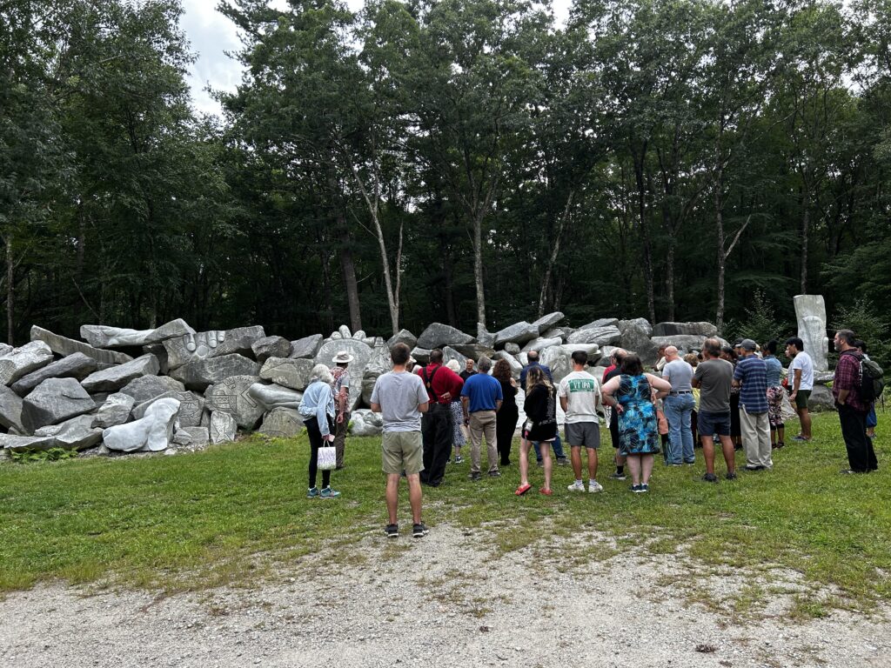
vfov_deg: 53.1
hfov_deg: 67.3
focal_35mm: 26
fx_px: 669
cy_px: 334
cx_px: 446
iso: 50
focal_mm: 5.7
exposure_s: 1/683
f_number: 1.5
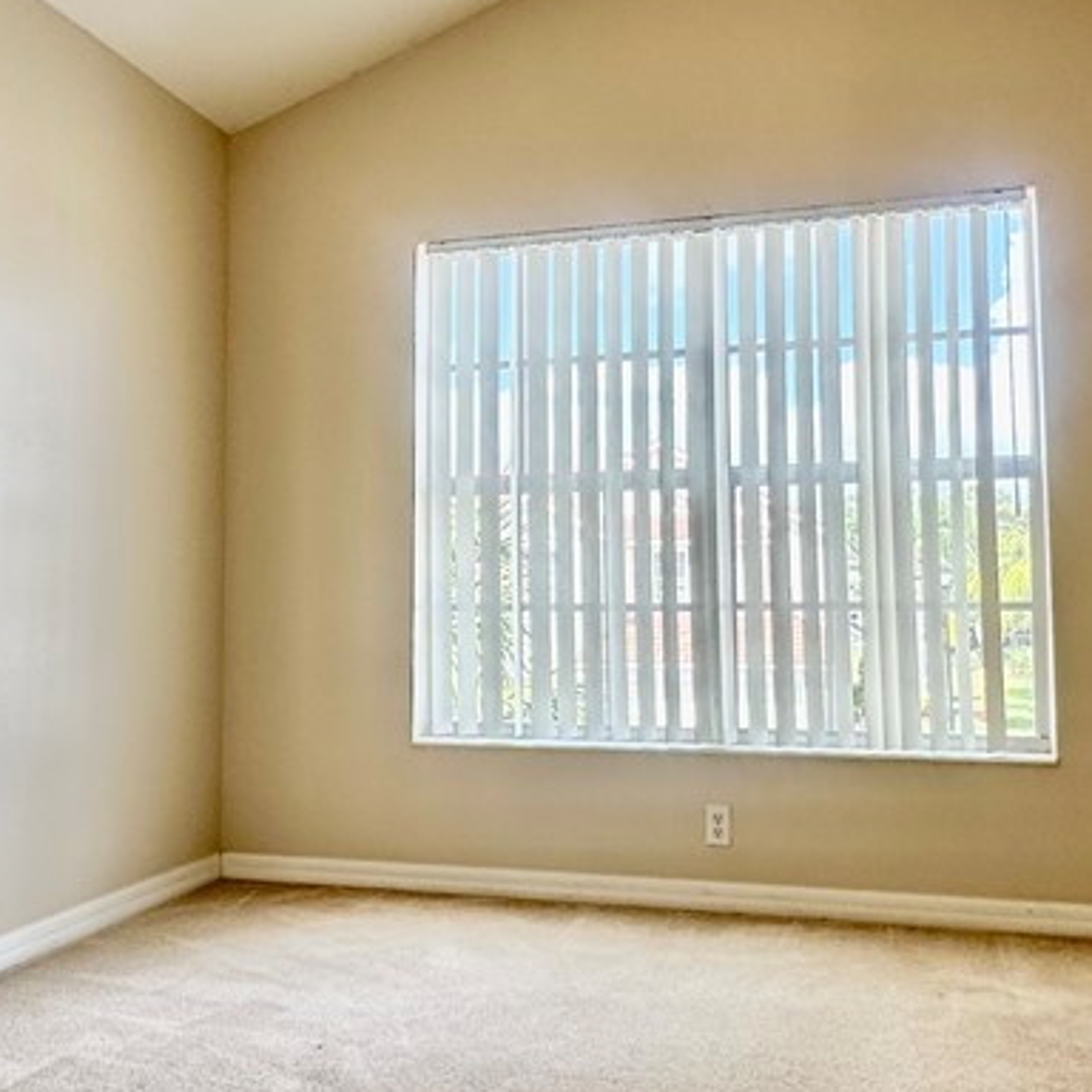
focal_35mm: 33
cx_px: 555
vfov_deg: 49.7
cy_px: 515
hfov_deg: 49.7
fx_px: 1178
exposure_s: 1/209
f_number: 2.2
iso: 40
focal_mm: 2.22
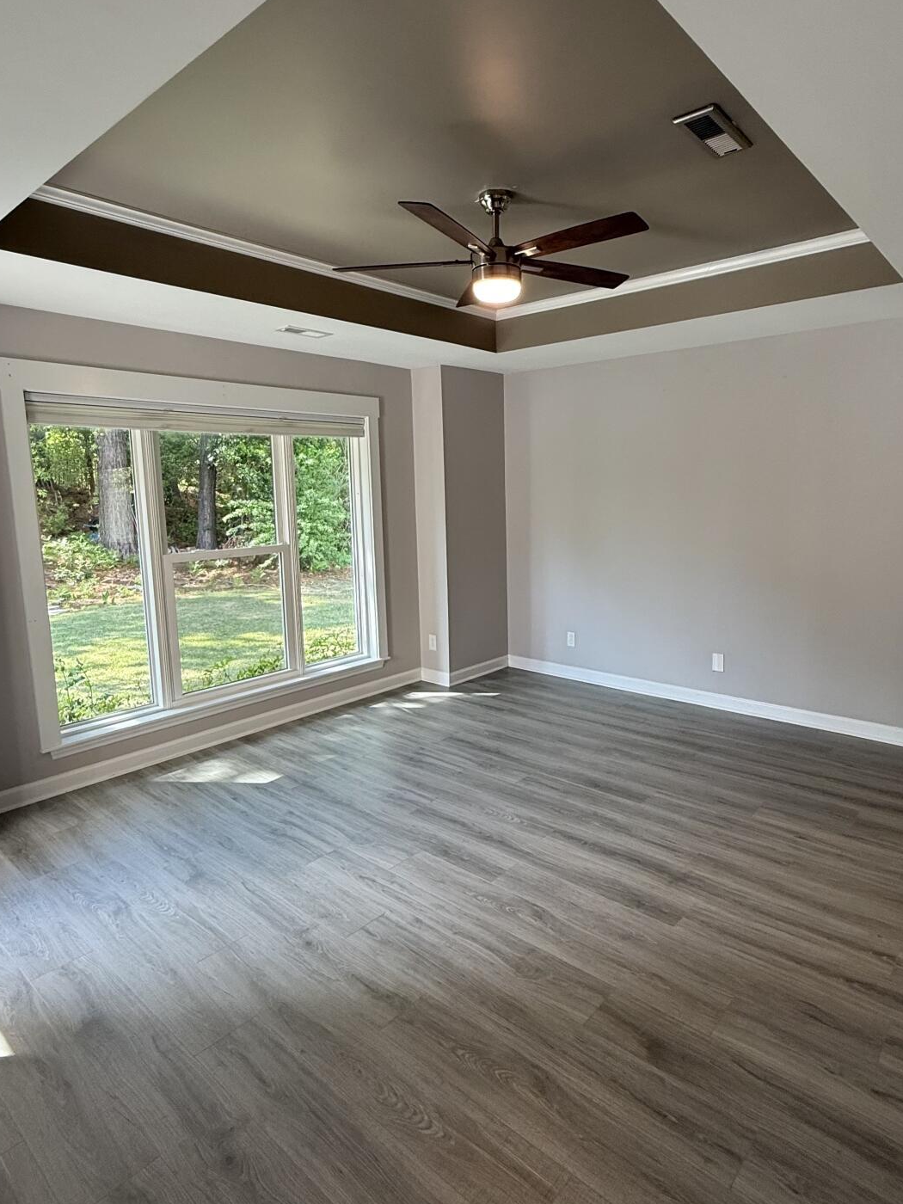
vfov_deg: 81.7
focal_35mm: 20
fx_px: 696
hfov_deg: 65.7
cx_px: 510
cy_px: 575
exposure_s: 1/120
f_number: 2.2
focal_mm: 2.22
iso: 125
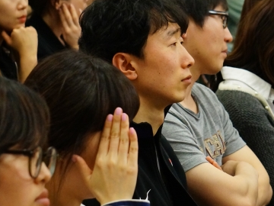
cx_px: 182
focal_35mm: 176
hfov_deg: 11.2
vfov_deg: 8.4
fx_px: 1394
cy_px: 100
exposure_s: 1/30
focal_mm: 55
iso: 3200
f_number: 4.5
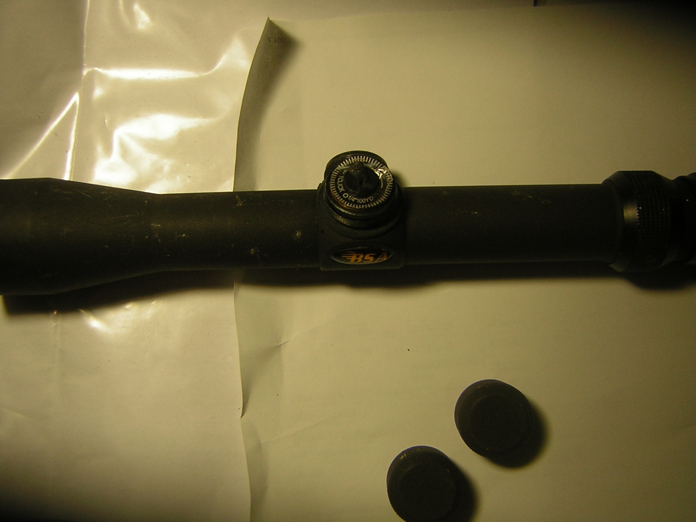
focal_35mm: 36
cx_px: 348
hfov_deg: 51.4
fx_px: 724
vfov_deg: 39.7
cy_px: 261
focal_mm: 4.7
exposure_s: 1/49.3
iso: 50
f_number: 2.6
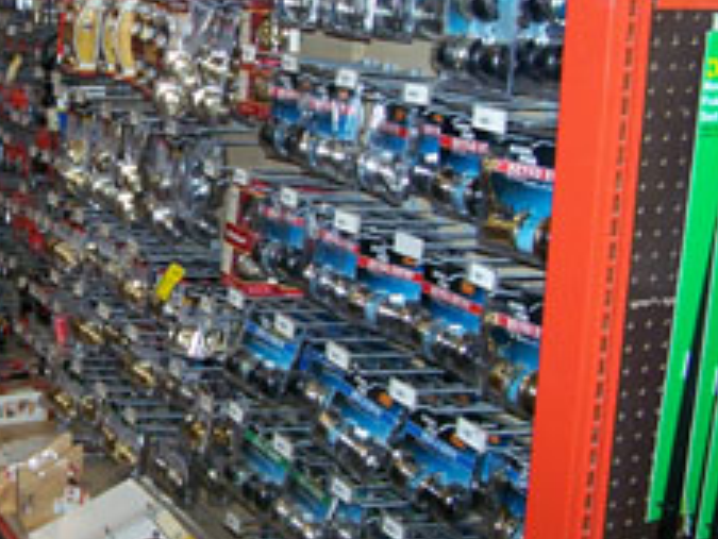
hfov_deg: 26.7
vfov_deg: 20.7
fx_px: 1473
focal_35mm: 71
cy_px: 209
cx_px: 112
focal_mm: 6.3
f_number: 2.8
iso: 160
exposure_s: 1/60
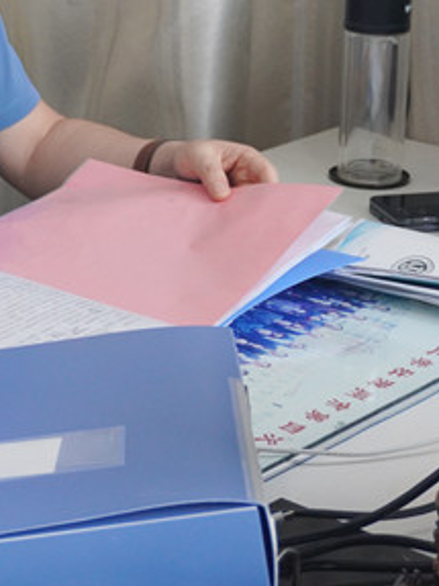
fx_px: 1847
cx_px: -76
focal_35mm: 109
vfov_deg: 17.9
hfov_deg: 13.2
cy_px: 116
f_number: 5
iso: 1250
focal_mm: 31
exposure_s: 1/160
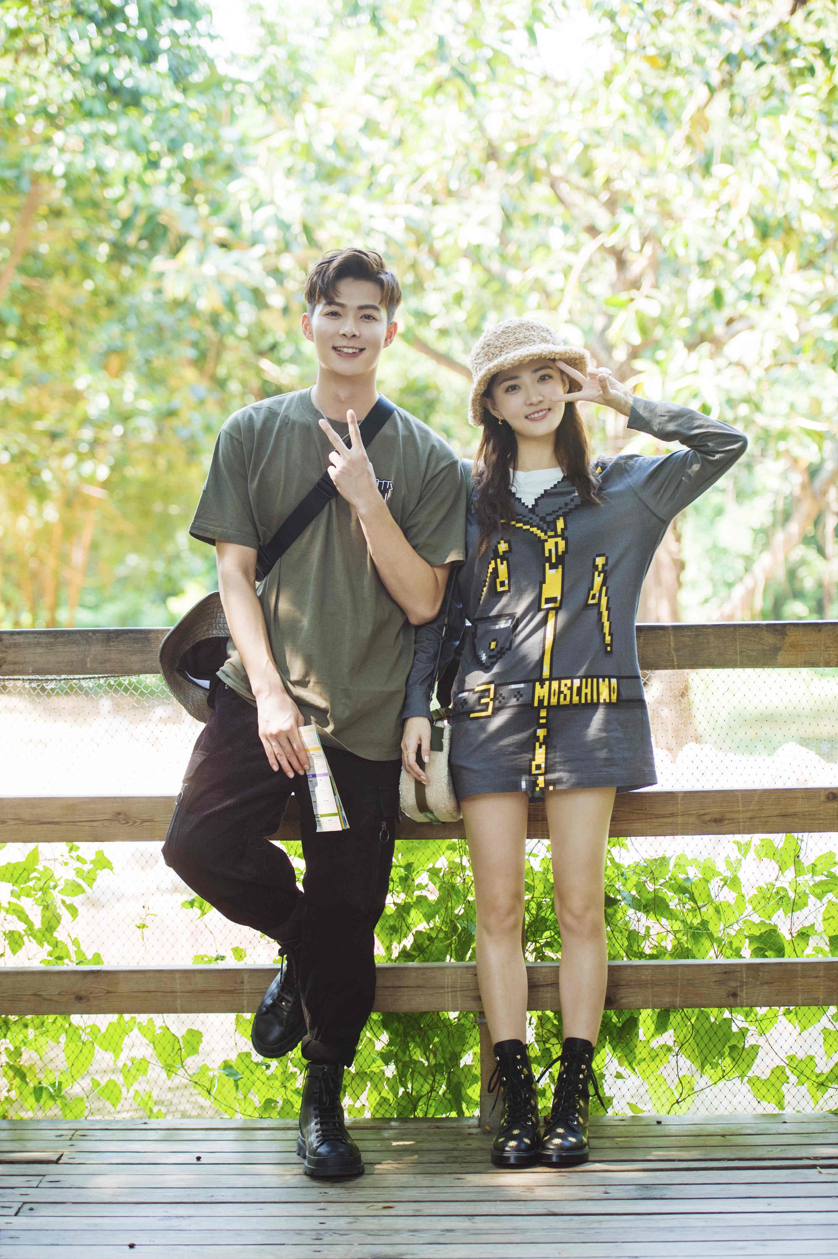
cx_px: 419
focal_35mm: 70
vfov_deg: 28.9
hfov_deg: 19.4
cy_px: 630
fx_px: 2447
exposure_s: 1/320
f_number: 2.8
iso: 400
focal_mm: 70
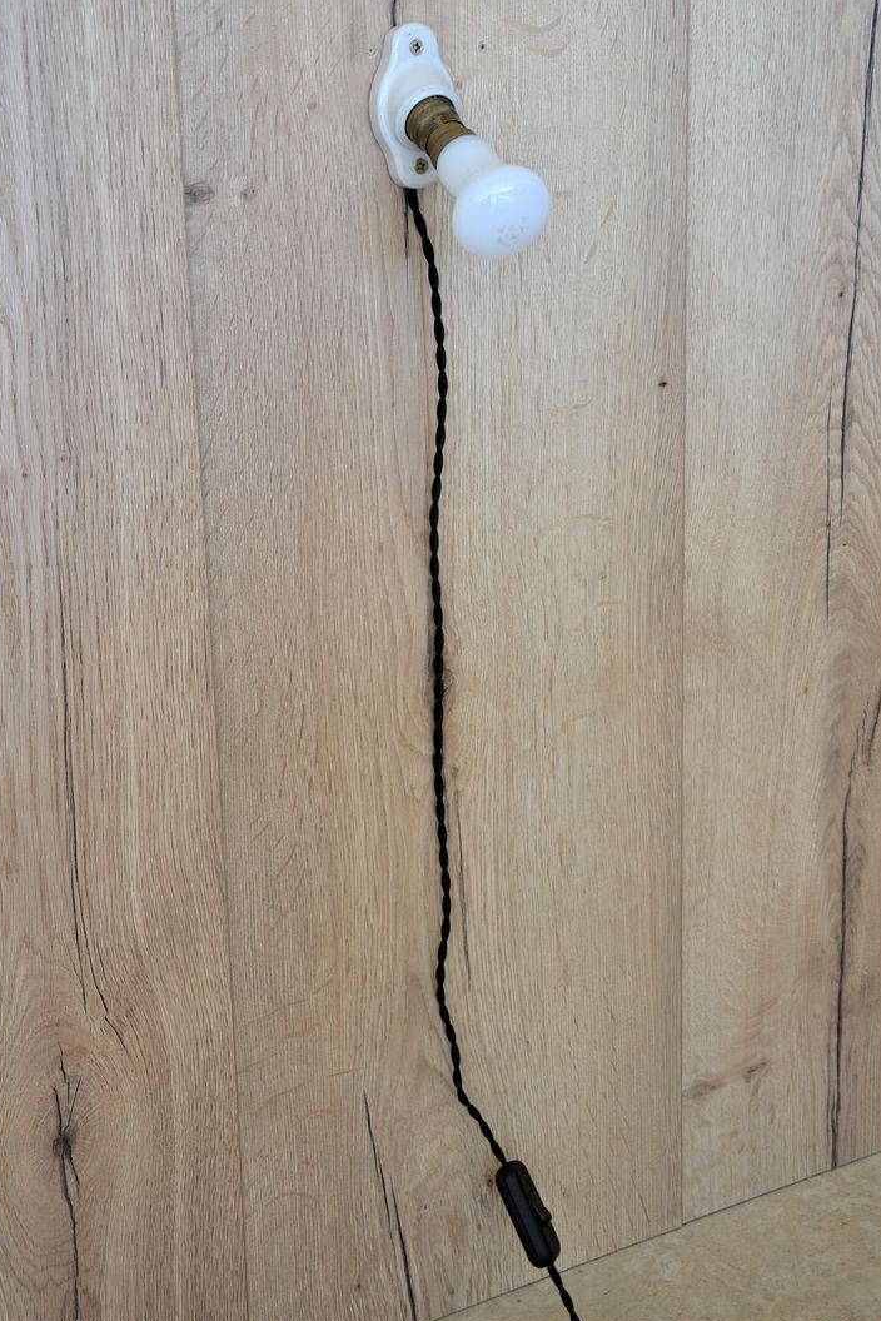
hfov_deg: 29.2
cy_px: 650
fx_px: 1688
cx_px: 439
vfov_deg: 42.7
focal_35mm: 46
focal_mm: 30
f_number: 5.6
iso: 360
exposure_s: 1/125
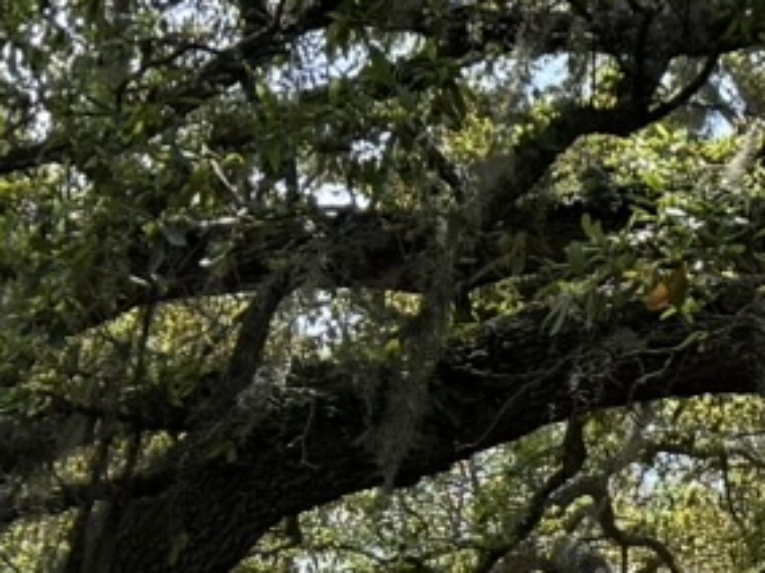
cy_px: 484
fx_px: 3823
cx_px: 1840
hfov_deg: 10.0
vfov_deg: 8.6
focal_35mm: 173
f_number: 1.78
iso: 100
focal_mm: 6.76
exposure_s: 1/1689
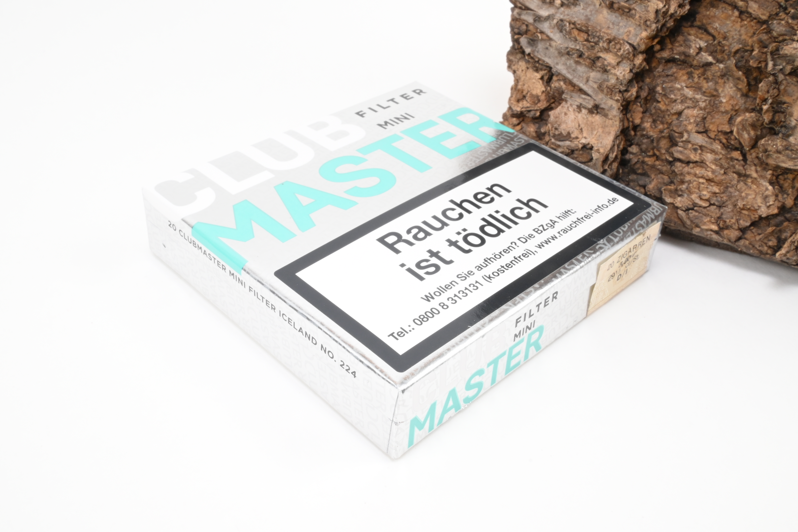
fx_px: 798
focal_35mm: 36
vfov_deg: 36.9
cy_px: 266
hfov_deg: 53.1
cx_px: 399
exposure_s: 1/15
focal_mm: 24
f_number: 22
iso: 640
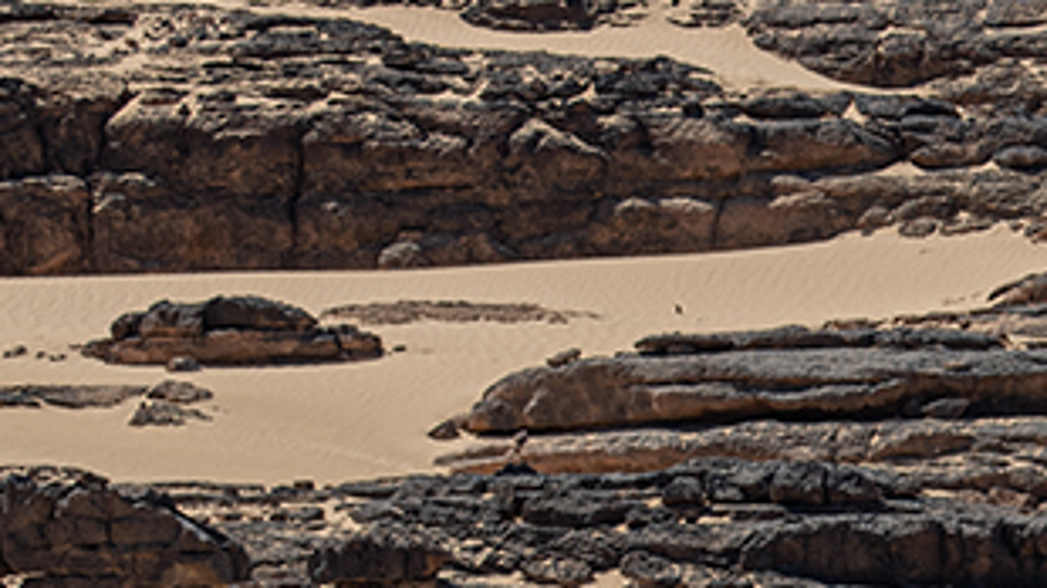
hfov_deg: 4.0
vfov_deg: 2.3
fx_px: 14790
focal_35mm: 533
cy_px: 926
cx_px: 1506
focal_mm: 105
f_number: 6.3
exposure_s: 1/160
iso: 100
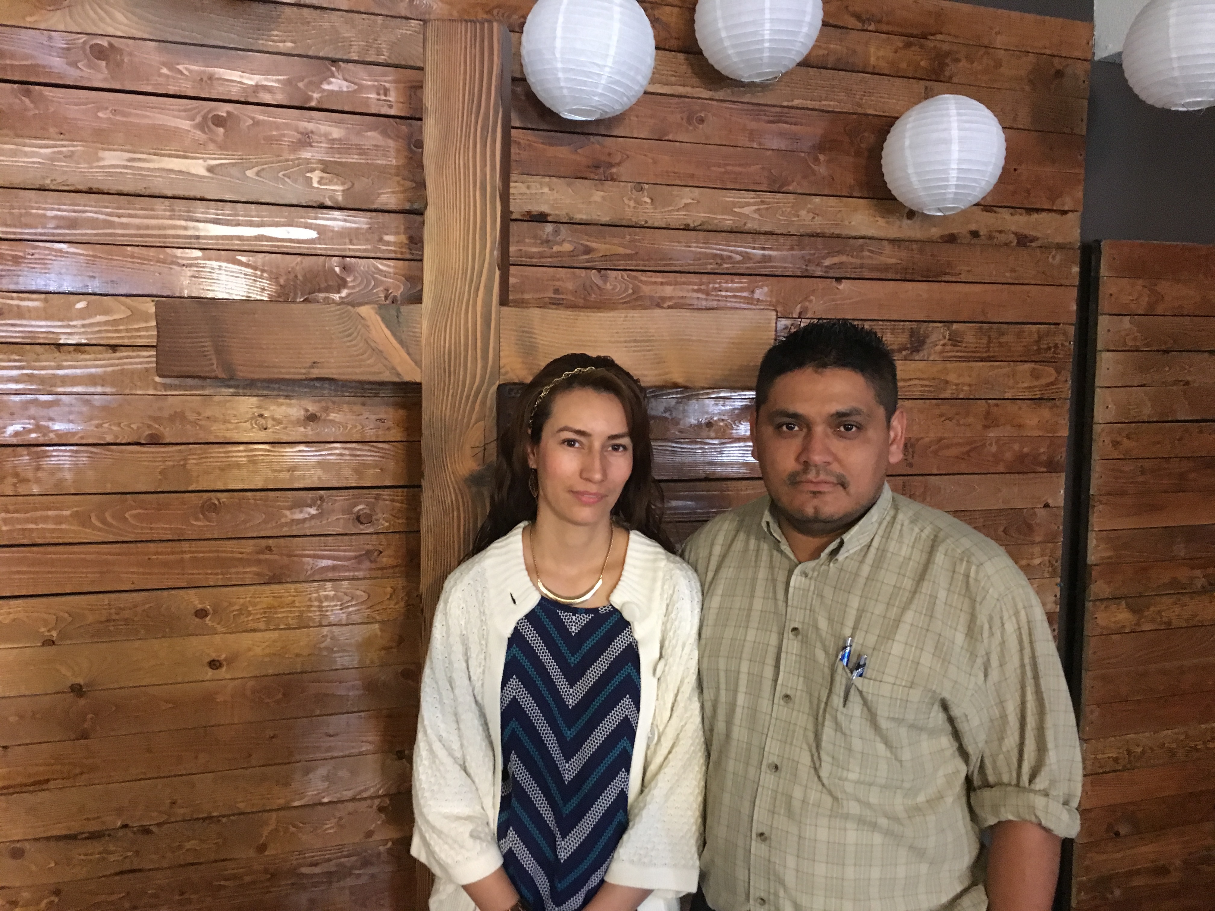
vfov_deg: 48.2
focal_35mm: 29
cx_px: 608
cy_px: 456
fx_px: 1018
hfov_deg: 61.7
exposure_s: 1/15
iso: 500
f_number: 2.2
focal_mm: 4.15
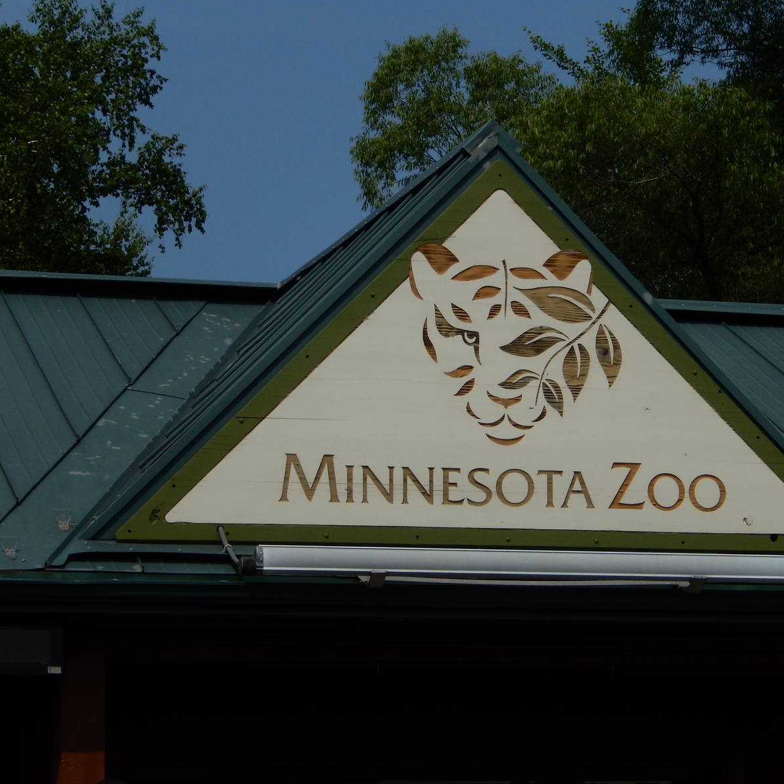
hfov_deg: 12.6
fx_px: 3562
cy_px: 389
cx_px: 484
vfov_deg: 12.6
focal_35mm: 139
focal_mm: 21
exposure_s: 1/500
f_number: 11
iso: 125
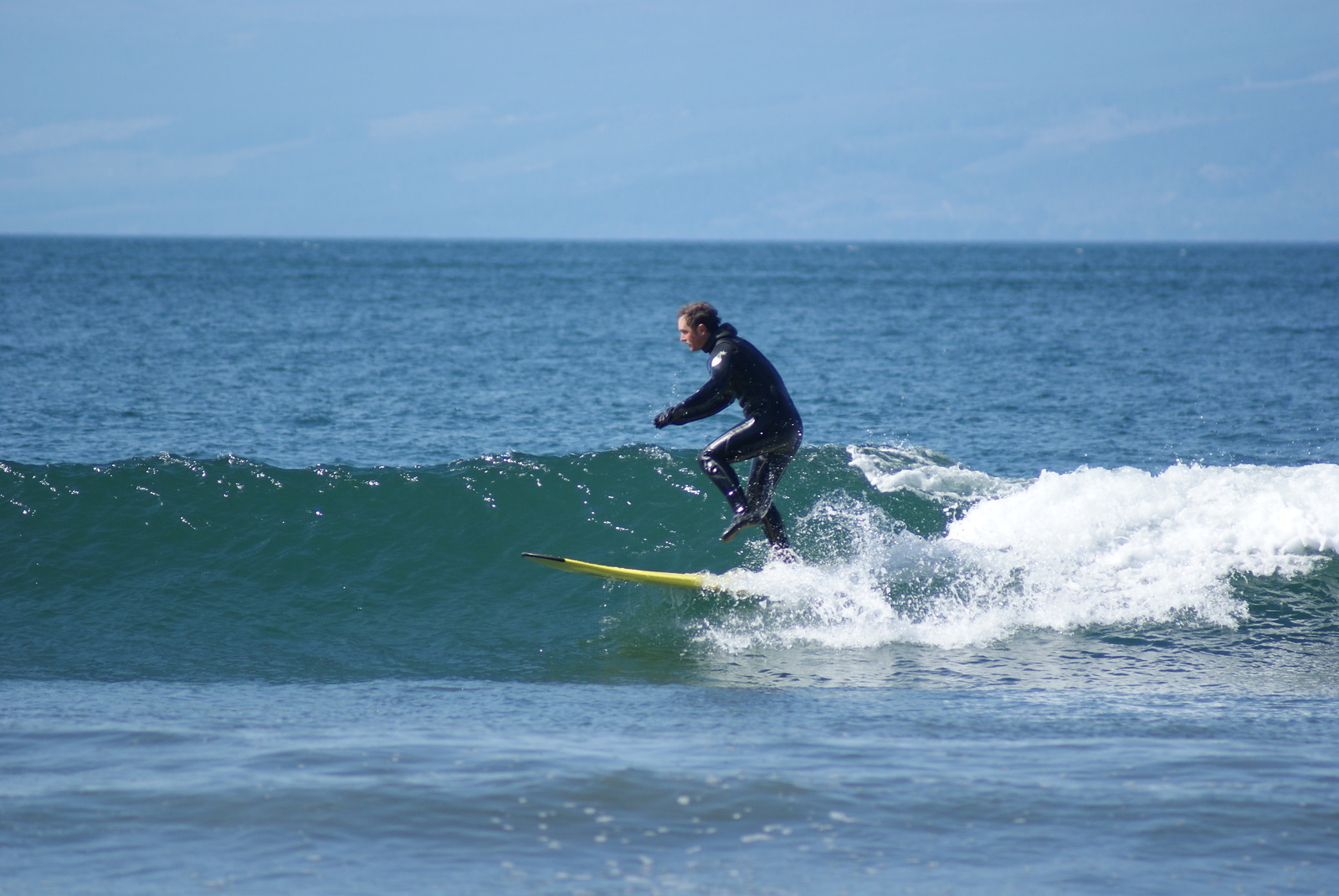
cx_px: 670
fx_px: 16757
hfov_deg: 4.6
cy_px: 448
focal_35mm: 450
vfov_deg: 3.1
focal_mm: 300
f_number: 5.6
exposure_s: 1/500
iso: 125
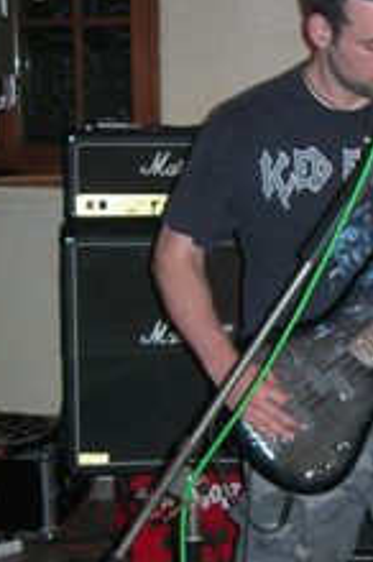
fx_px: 1356
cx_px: 355
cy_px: 401
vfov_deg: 23.2
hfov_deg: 15.4
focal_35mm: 87
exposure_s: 1/60.1
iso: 64
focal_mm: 8.5
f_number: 2.9
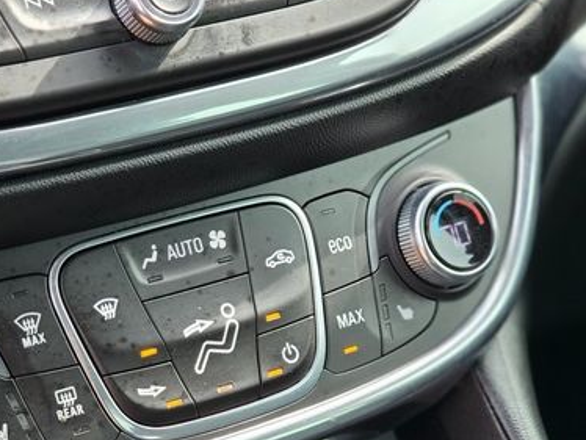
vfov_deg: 12.5
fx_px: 1999
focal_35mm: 118
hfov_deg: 16.7
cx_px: 216
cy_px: 305
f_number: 2.4
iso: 80
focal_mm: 7.9
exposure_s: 1/120
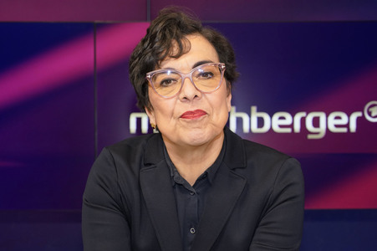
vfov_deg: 28.6
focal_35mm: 47
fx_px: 492
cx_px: 188
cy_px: 126
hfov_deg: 41.9
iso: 2000
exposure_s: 1/125
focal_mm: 47
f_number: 5
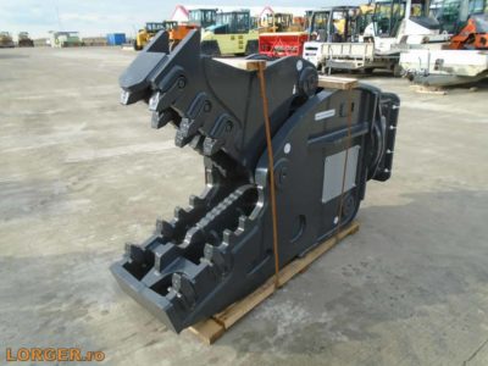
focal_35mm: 26
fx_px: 367
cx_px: 244
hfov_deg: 67.3
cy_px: 183
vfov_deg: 53.1
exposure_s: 1/320
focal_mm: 4.6
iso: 100
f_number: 3.2
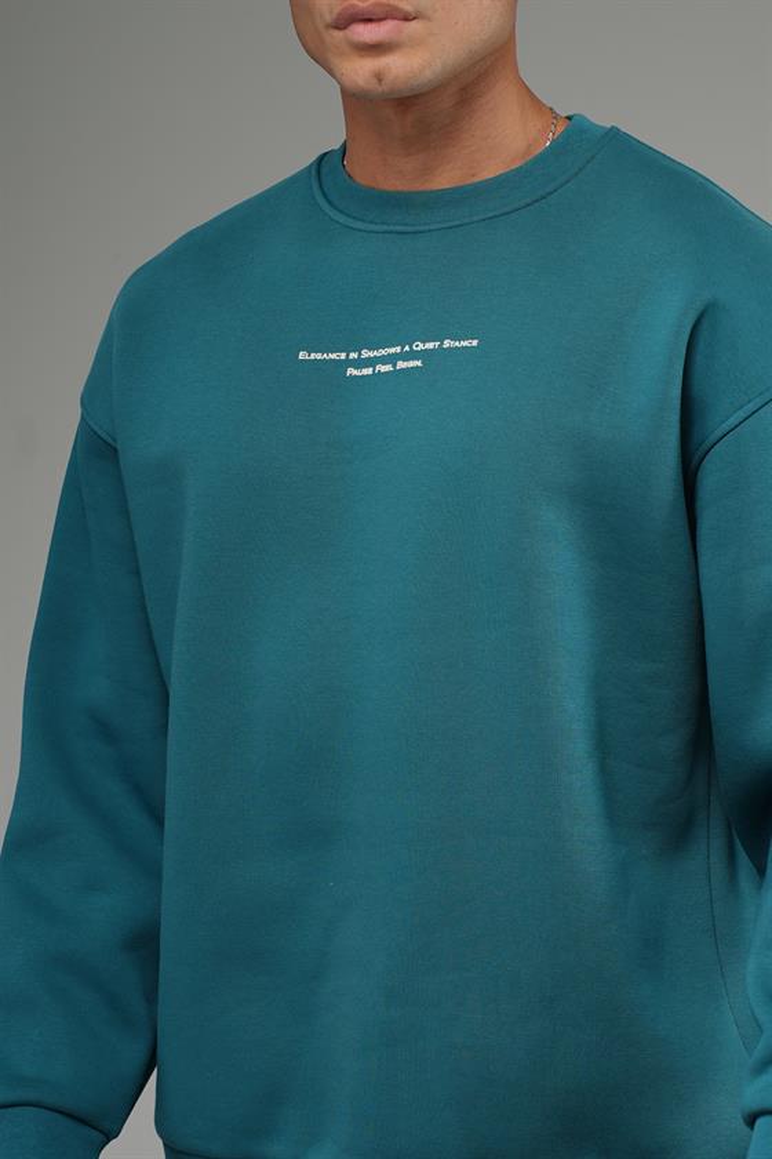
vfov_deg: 18.8
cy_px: 580
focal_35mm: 109
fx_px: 3506
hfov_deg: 12.6
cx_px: 386
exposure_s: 1/160
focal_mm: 73
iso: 64
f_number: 6.3
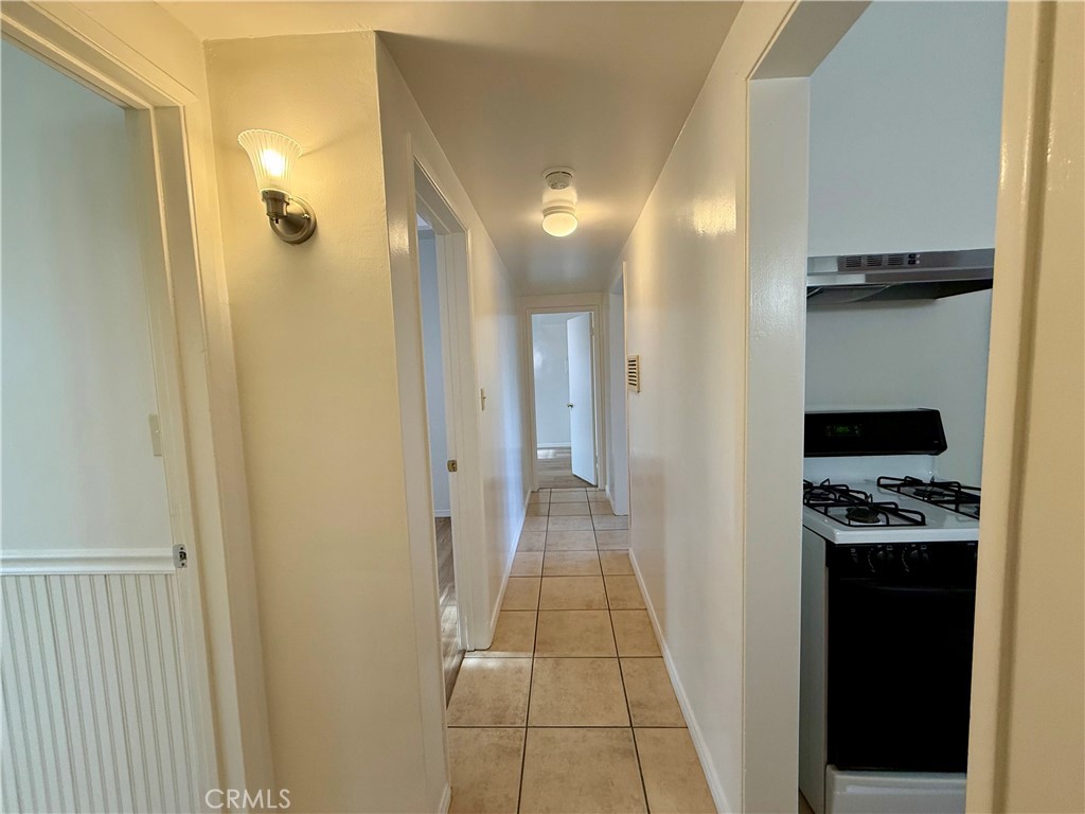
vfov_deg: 85.7
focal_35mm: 14
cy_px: 407
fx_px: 439
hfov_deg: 102.1
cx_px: 542
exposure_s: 1/120
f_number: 2.2
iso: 200
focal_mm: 2.22
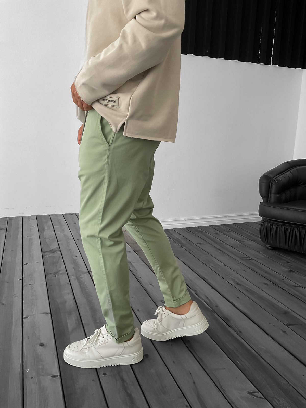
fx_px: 342
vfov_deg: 61.7
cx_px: 153
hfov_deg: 48.2
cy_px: 204
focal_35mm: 29
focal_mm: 3
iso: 32
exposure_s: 1/120
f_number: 1.8
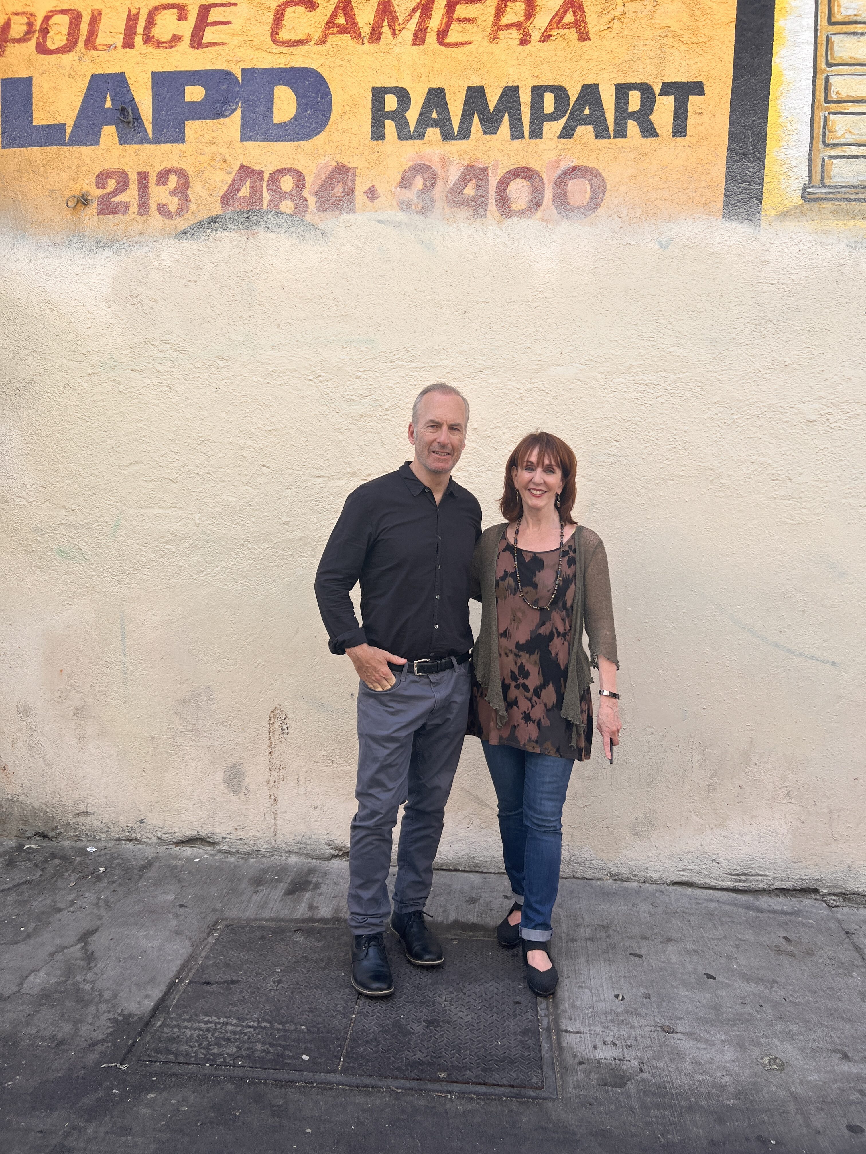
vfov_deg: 67.3
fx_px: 867
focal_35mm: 26
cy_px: 577
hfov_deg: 53.1
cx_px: 433
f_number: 1.5
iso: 50
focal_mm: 5.7
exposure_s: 1/808
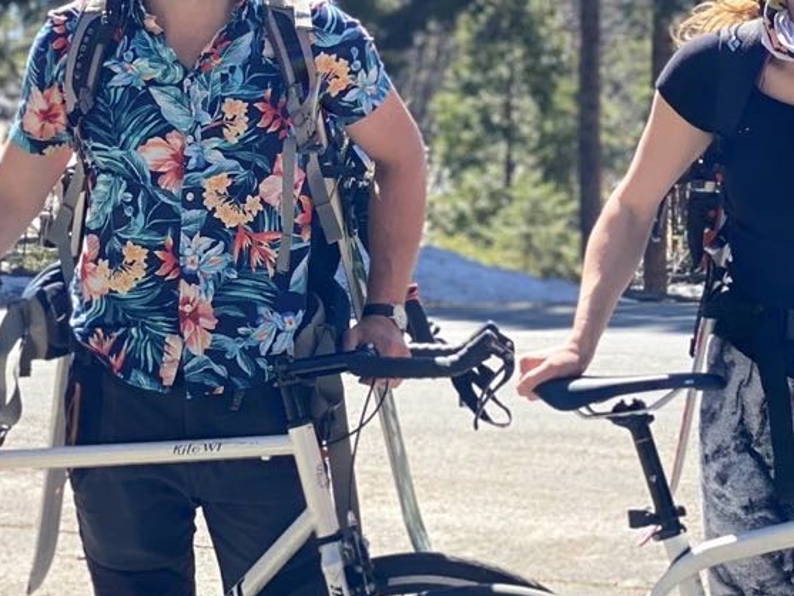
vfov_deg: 13.1
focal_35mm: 112
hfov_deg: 17.5
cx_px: 509
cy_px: 71
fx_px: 2570
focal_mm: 6
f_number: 2
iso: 20
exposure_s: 1/444
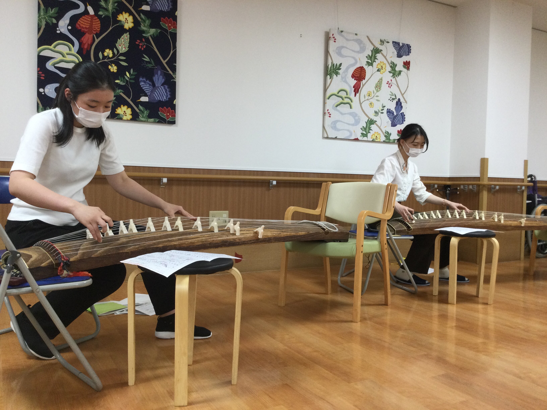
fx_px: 490
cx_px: 274
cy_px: 205
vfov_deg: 45.4
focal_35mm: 31
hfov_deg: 58.4
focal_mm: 3.3
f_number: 2.4
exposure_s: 1/30
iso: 64
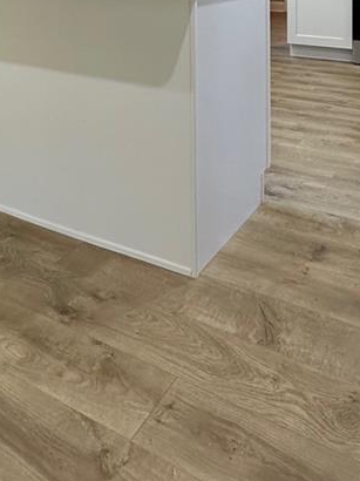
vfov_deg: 38.4
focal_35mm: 41
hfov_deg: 35.0
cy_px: -40
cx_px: 145
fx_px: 569
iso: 160
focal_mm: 2.22
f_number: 2.2
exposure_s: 1/120
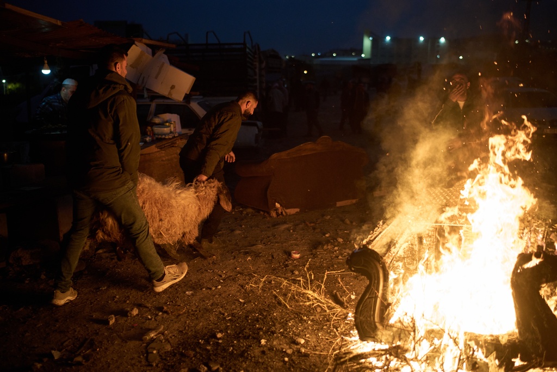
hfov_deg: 54.4
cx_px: 278
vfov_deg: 37.9
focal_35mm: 35
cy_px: 186
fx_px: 542
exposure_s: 1/400
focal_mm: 35
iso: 2500
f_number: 1.6
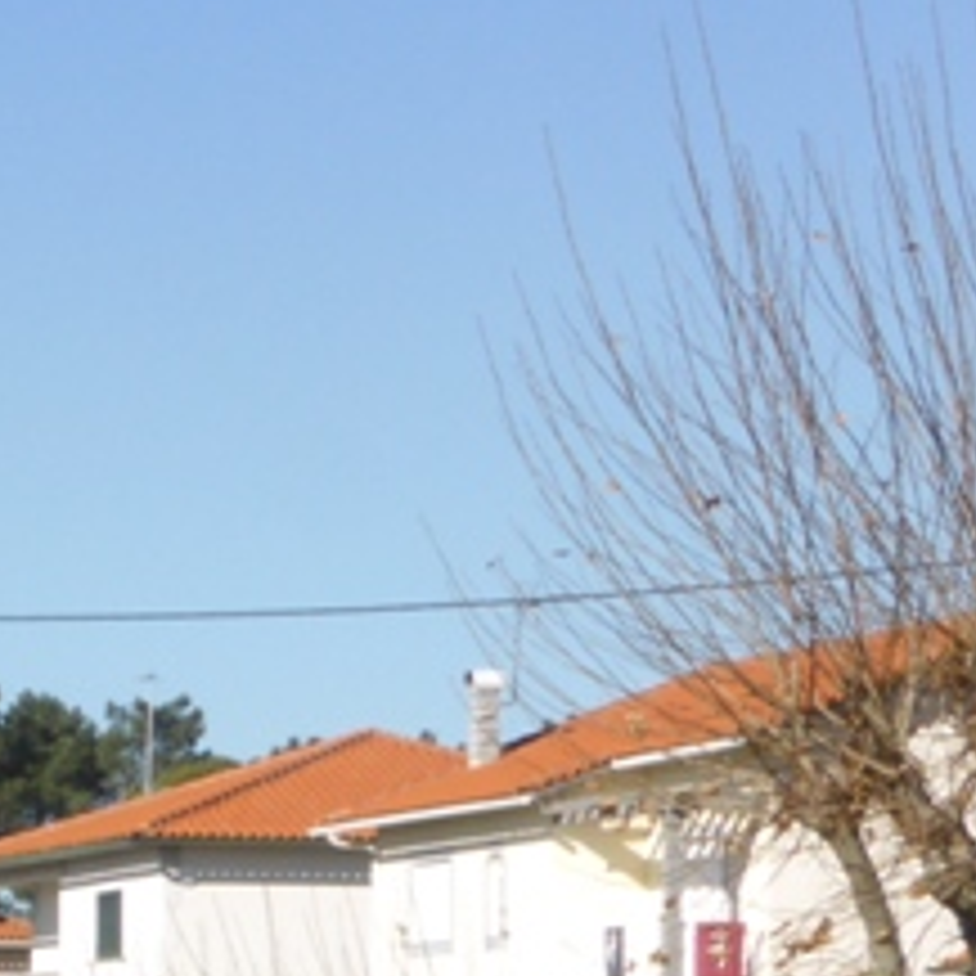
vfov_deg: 8.1
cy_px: 1286
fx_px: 6795
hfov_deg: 7.7
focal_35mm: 213
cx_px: -1187
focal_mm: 9
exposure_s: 1/250
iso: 100
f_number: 8
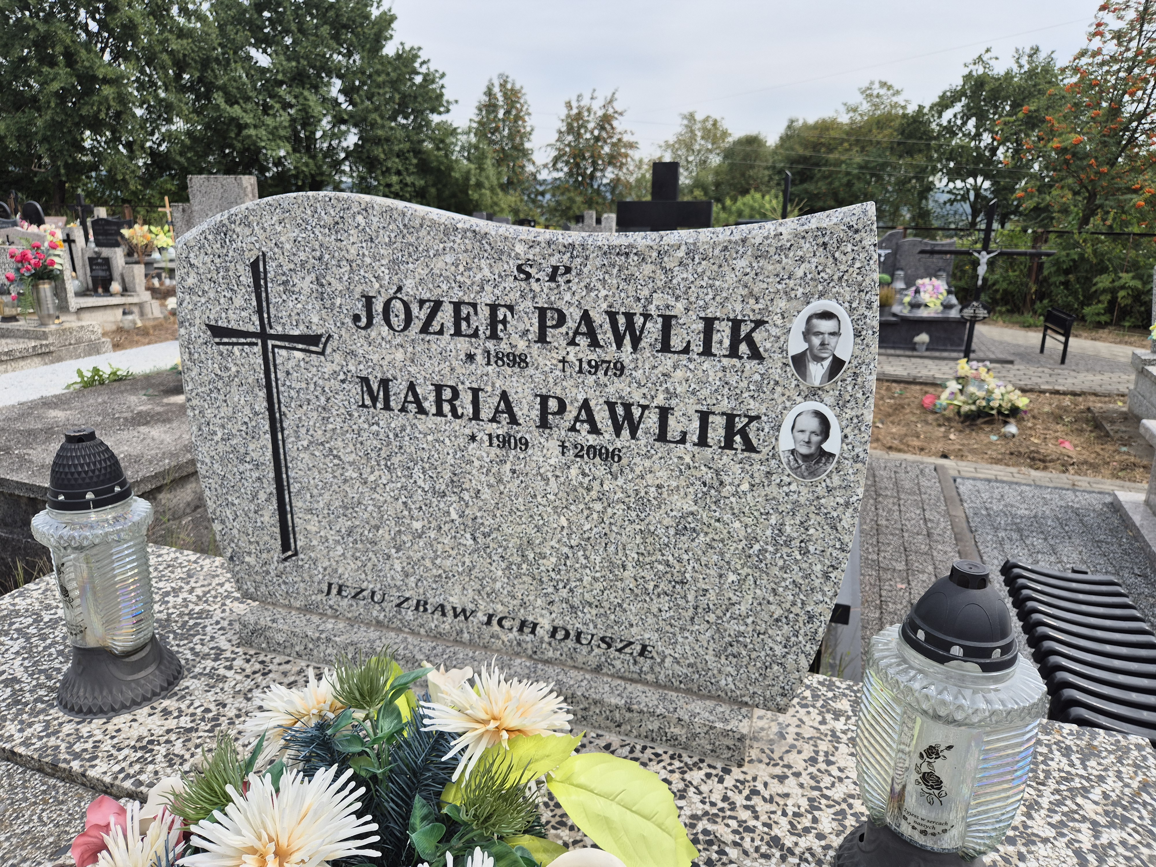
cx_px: 578
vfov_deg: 58.9
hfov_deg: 73.9
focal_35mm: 23
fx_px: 768
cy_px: 434
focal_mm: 5.4
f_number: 1.8
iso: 25
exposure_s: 1/1260
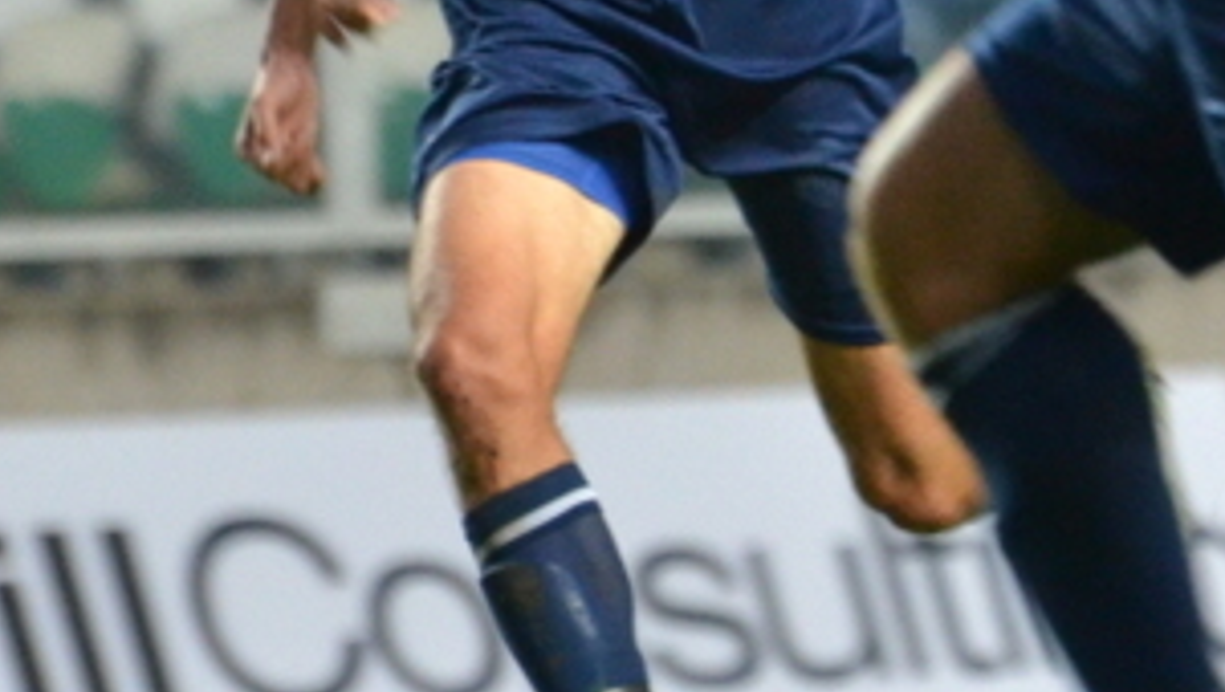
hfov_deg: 1.6
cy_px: -153
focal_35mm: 1311
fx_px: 42626
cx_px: 2027
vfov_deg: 0.9
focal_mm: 210
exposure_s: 1/250
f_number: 5.3
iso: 1600
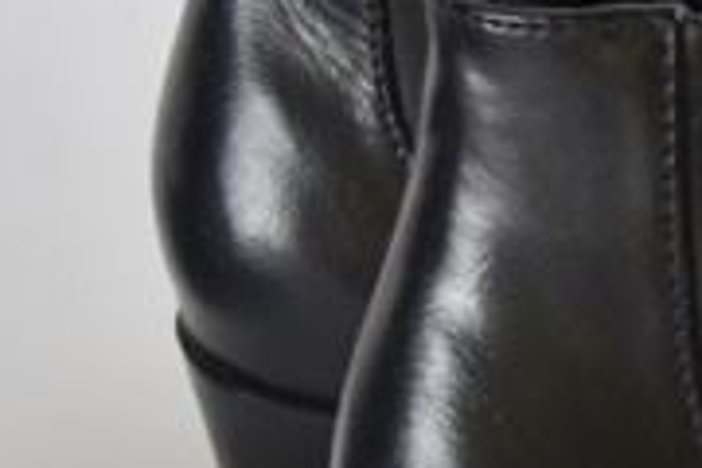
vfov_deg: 11.3
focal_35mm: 120
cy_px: 491
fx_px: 2340
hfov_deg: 15.3
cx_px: 1158
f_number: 5
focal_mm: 24
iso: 400
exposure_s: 1/100
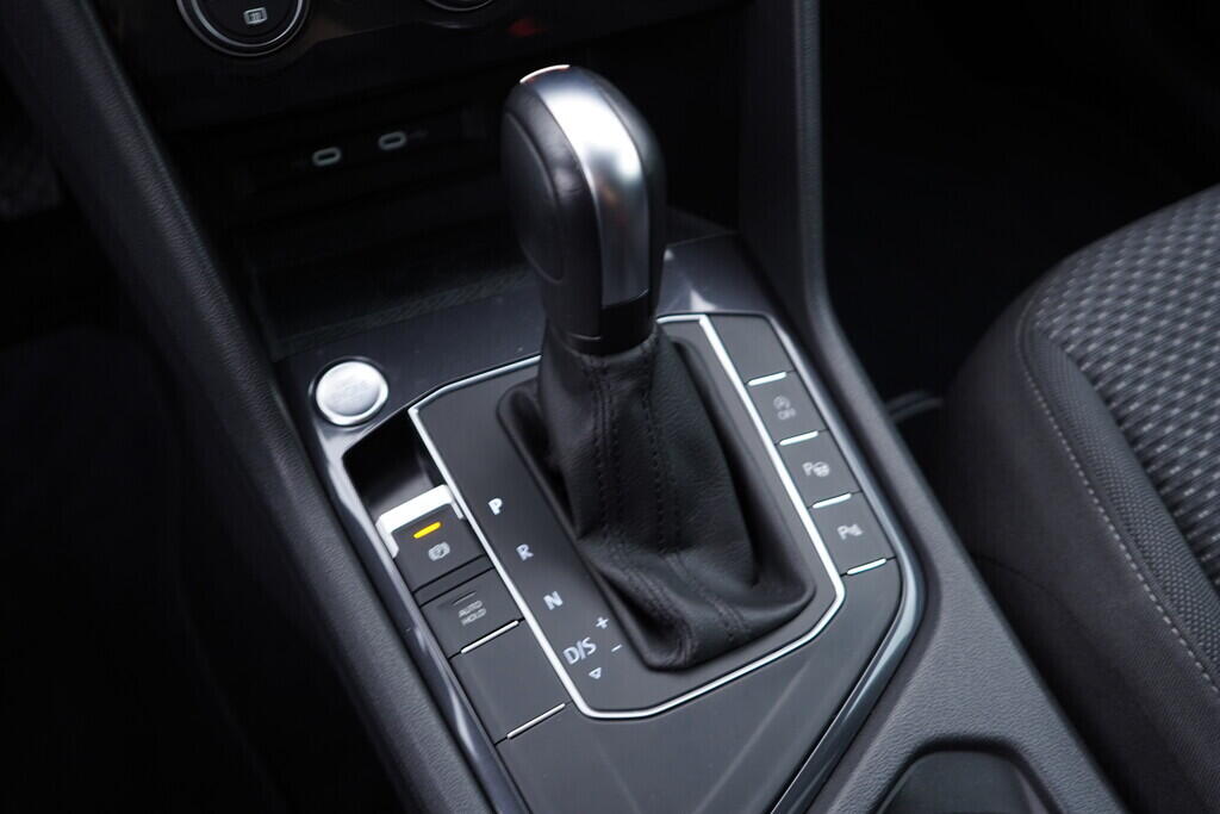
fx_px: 1220
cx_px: 610
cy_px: 407
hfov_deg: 53.1
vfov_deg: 36.9
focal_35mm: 36
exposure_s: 1/40
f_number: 2.8
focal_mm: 24
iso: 200
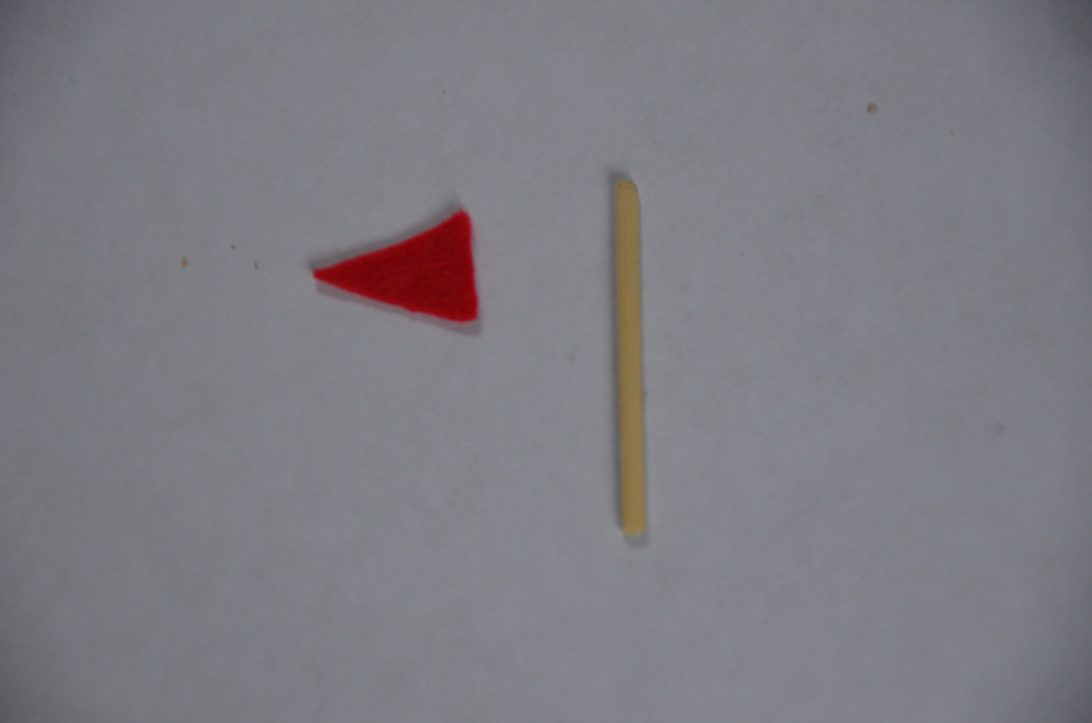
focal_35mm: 202
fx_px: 6130
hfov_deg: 10.2
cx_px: 546
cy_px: 362
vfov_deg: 6.8
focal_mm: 135
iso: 1100
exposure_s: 1/125
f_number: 5.6
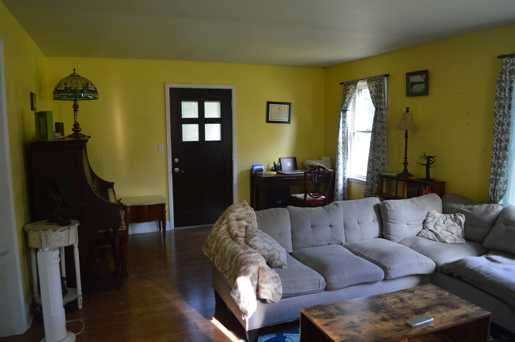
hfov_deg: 67.4
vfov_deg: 47.9
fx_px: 386
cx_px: 258
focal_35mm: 27
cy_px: 171
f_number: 3.5
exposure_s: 1/60
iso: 560
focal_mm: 18
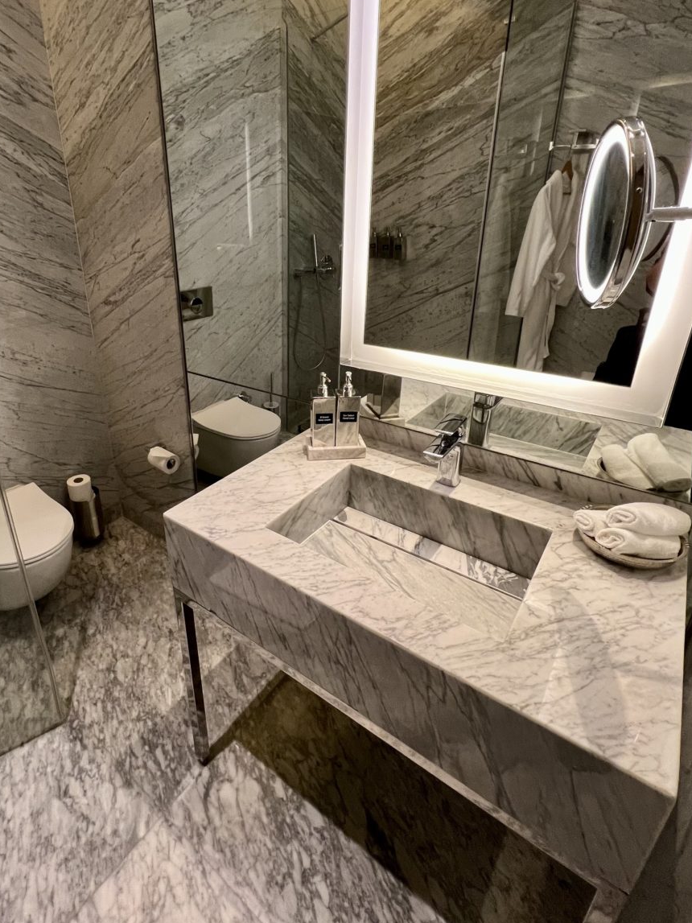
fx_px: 453
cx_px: 277
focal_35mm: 17
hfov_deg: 73.9
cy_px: 410
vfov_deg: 90.7
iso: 200
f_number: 1.8
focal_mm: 1.57
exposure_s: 1/50
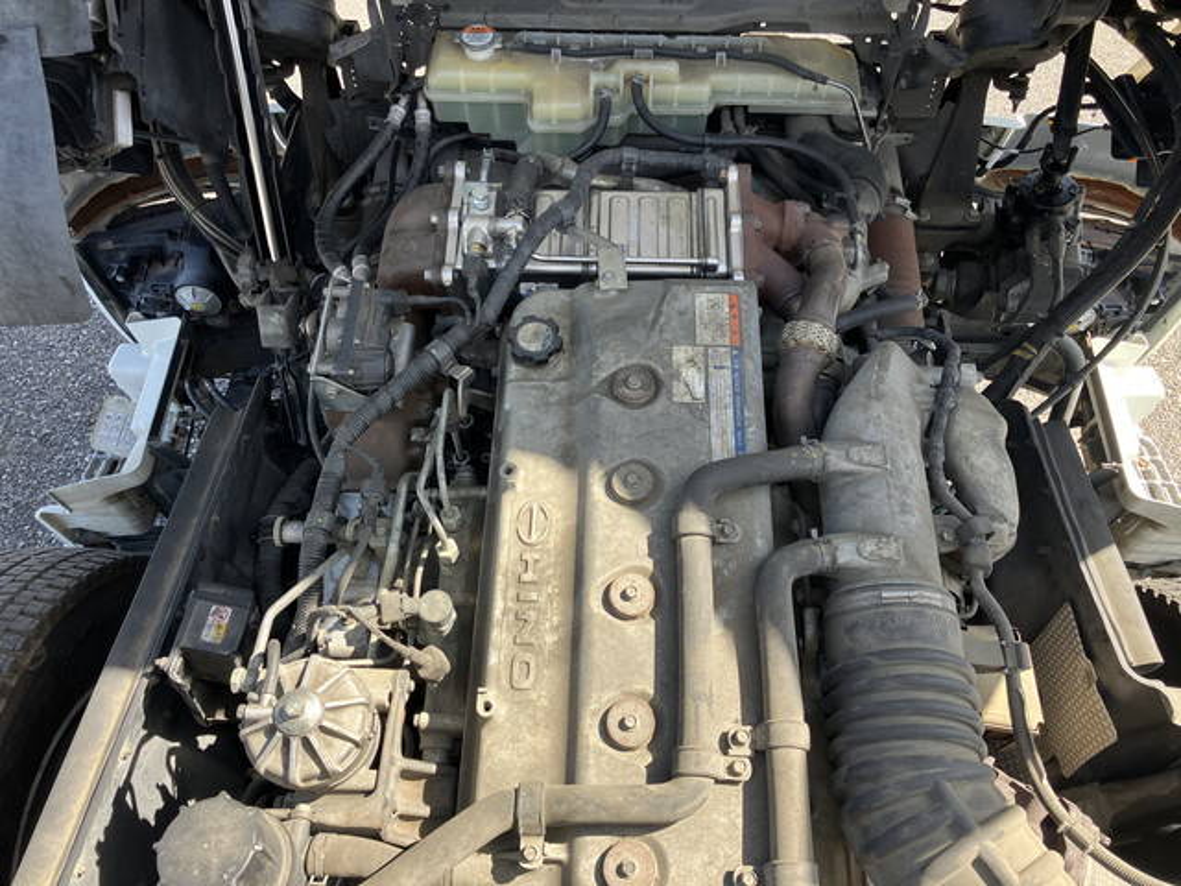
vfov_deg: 49.7
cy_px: 443
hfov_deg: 63.4
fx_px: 955
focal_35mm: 28
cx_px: 590
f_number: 1.8
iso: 25
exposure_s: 1/221
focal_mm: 3.99
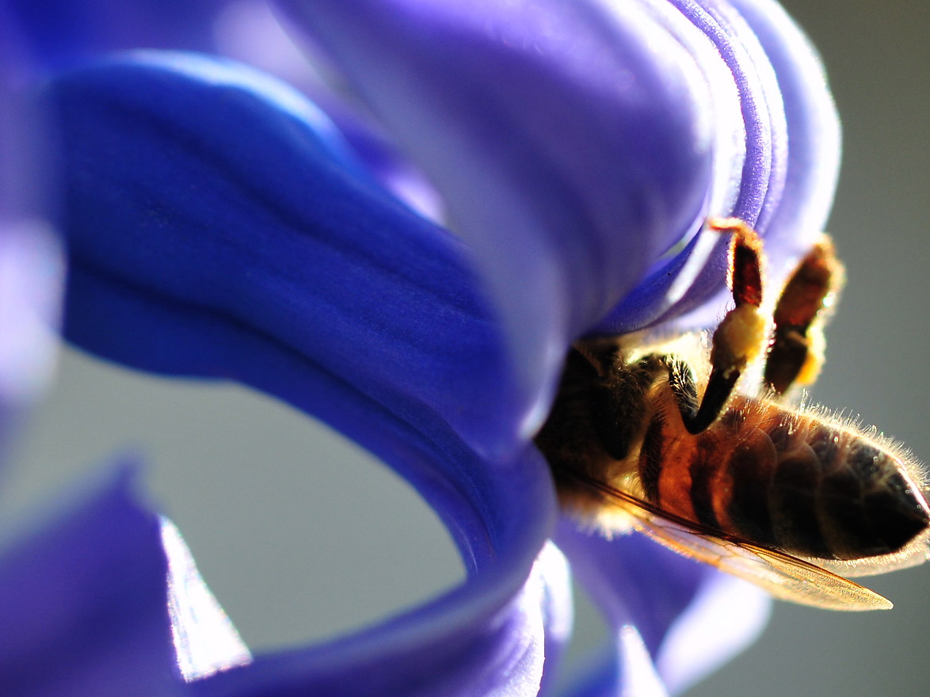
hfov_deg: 12.2
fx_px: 4351
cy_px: 359
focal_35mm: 162
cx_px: 292
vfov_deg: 9.2
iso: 250
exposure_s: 1/500
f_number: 4
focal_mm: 55
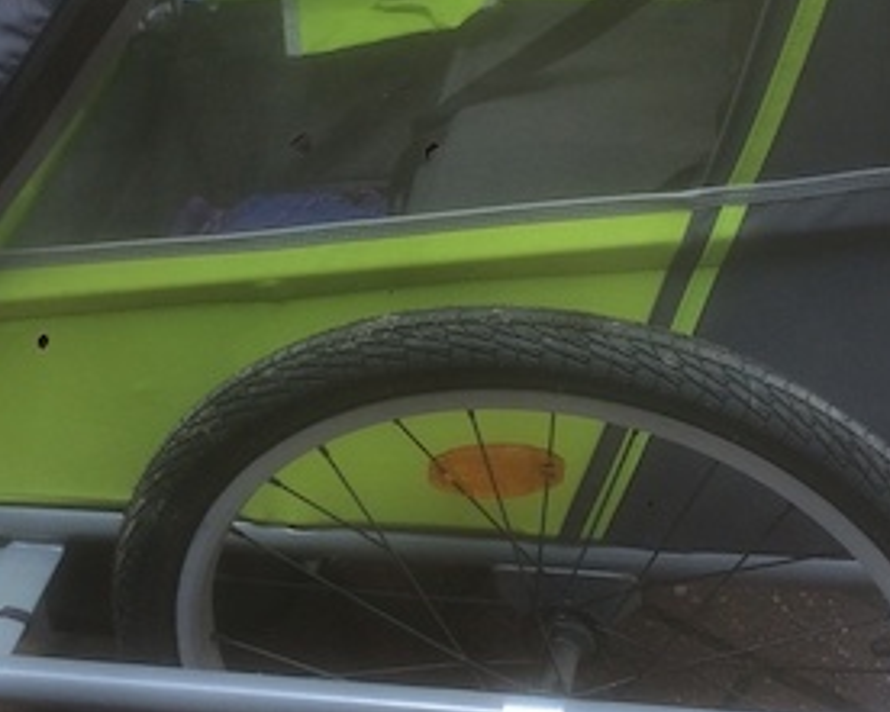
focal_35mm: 82
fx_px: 2161
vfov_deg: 18.7
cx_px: 448
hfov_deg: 23.3
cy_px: 238
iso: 32
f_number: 2.2
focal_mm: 4.15
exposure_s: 1/129
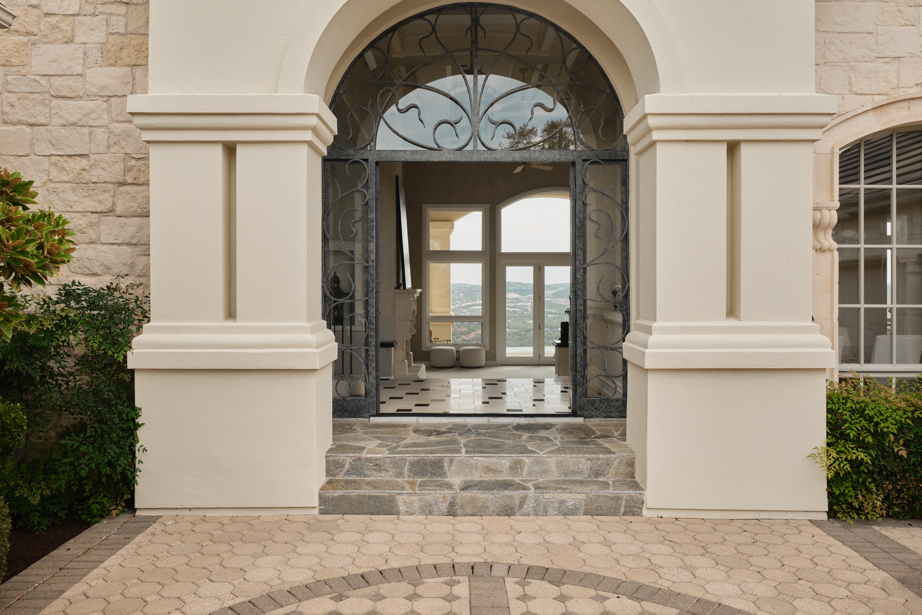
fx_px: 691
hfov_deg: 67.4
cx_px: 464
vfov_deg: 47.8
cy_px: 259
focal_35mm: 27
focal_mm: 31.7
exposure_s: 1/25
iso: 250
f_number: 13
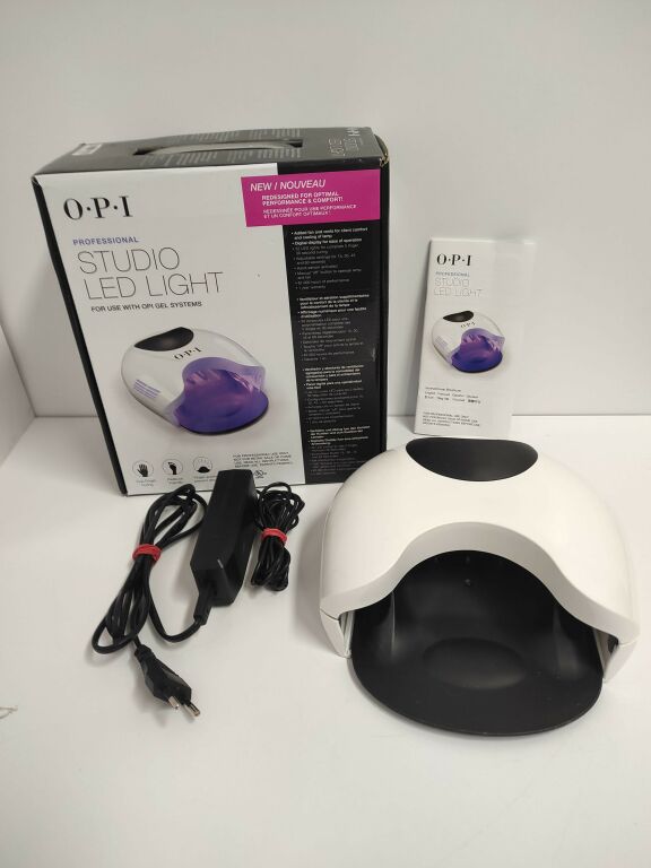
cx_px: 326
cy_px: 434
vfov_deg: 69.4
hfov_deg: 54.9
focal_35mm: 25
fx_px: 627
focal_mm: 5.43
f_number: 1.89
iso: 382
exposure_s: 1/33
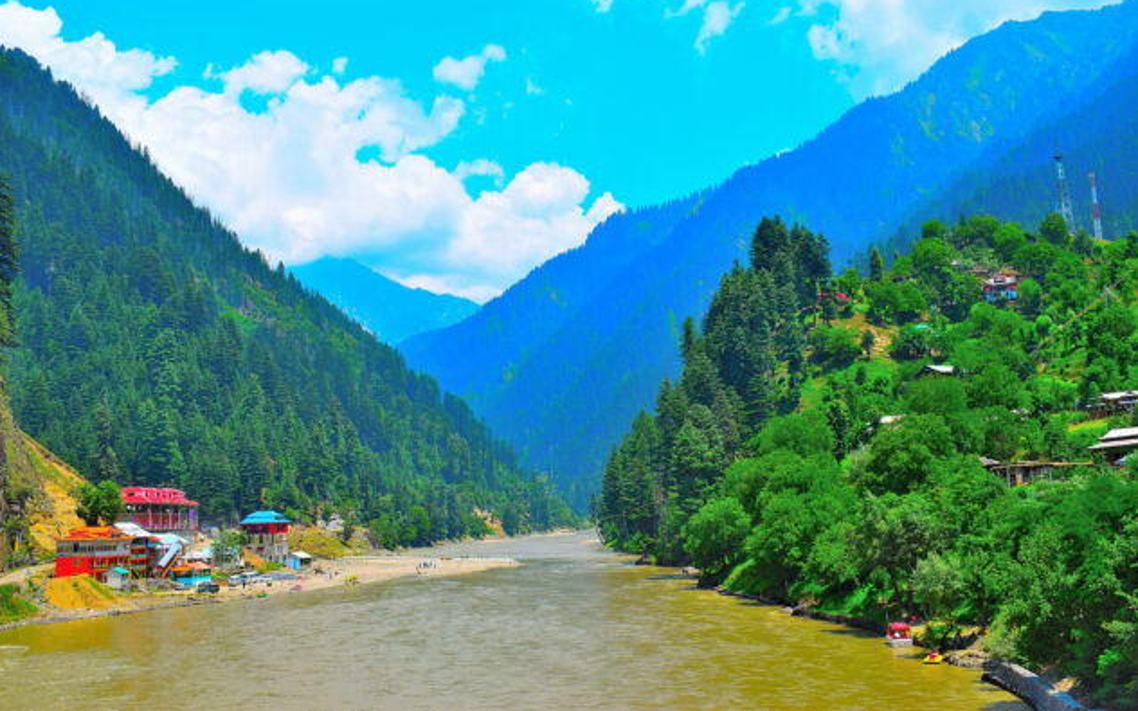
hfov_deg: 52.7
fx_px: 1148
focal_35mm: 37
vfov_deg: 34.4
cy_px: 329
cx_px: 569
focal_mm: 24
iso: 200
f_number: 10
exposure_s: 1/400
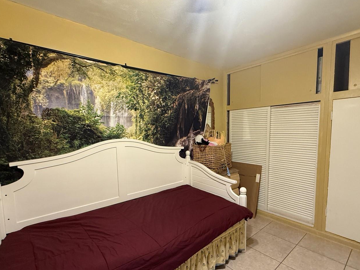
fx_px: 187
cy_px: 147
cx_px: 186
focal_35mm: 18
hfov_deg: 87.7
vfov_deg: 71.4
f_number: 2.2
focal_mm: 2.22
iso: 400
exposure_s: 1/60
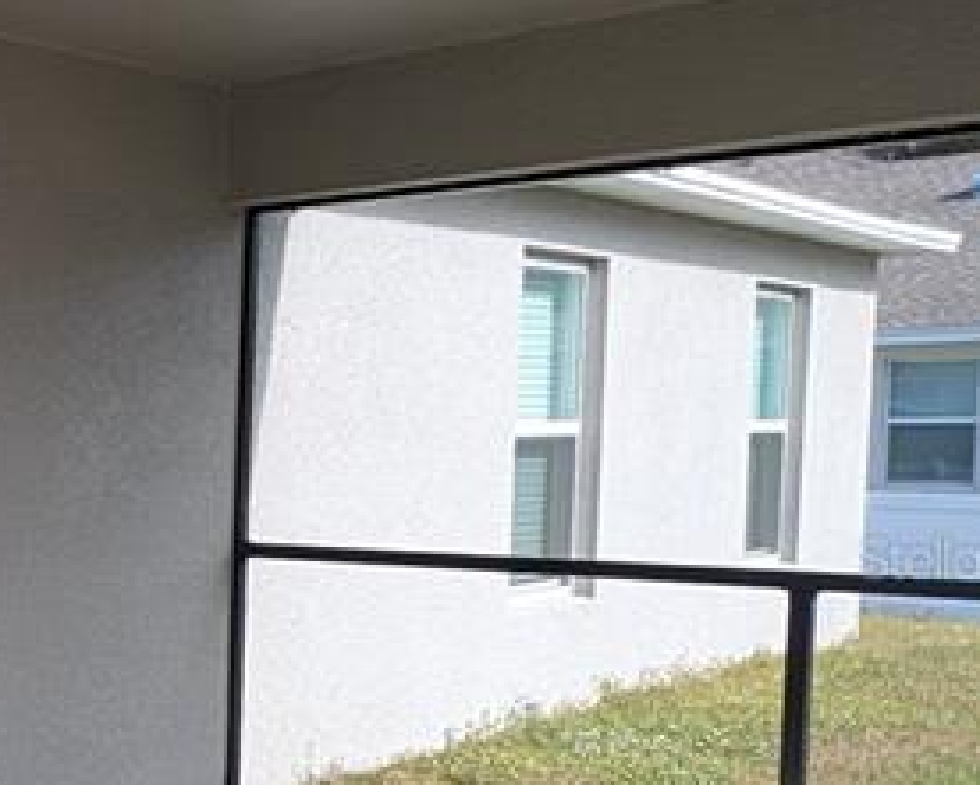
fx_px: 1480
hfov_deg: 26.5
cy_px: 558
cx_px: -492
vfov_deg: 29.4
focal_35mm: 51
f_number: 1.95
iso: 39
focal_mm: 2.23
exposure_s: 1/379
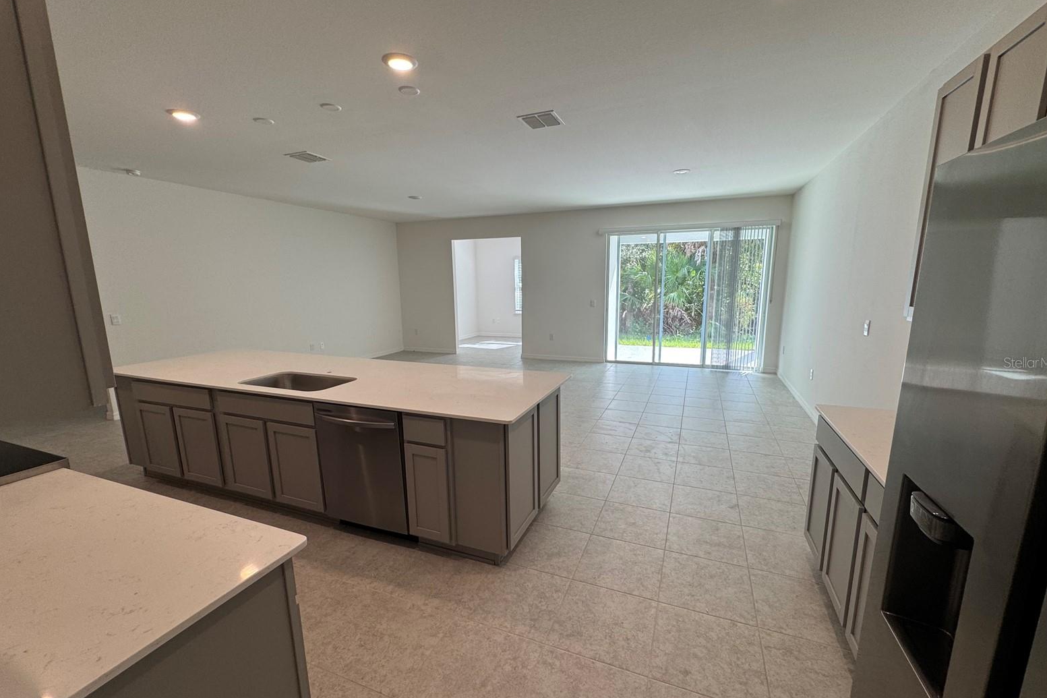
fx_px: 436
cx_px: 528
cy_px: 362
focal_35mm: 15
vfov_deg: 77.3
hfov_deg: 100.4
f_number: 2.2
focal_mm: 2.22
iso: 64
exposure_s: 1/120
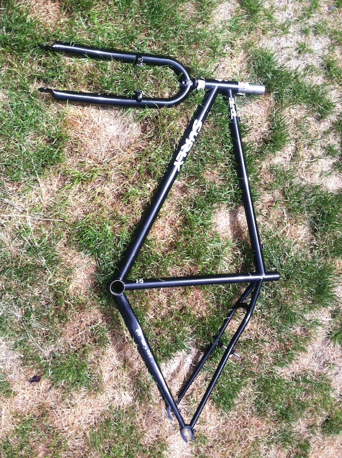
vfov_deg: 52.7
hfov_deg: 40.6
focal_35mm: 35
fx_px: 462
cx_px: 171
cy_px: 229
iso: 80
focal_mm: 3.85
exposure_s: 1/833
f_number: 2.8
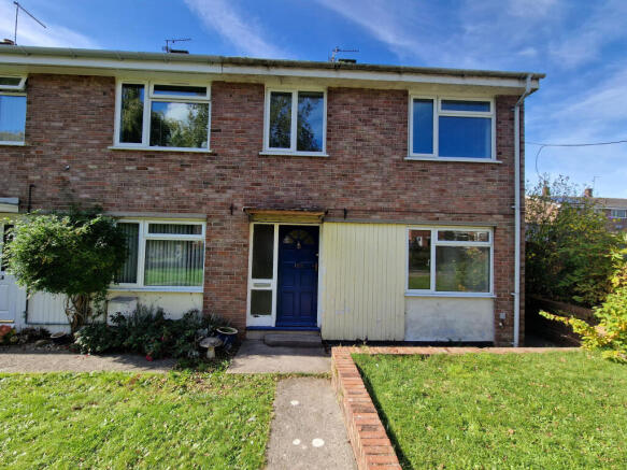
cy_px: 235
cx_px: 314
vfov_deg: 89.9
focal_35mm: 13
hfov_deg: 106.2
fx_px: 235
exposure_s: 1/1004
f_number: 2.2
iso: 50
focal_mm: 2.2
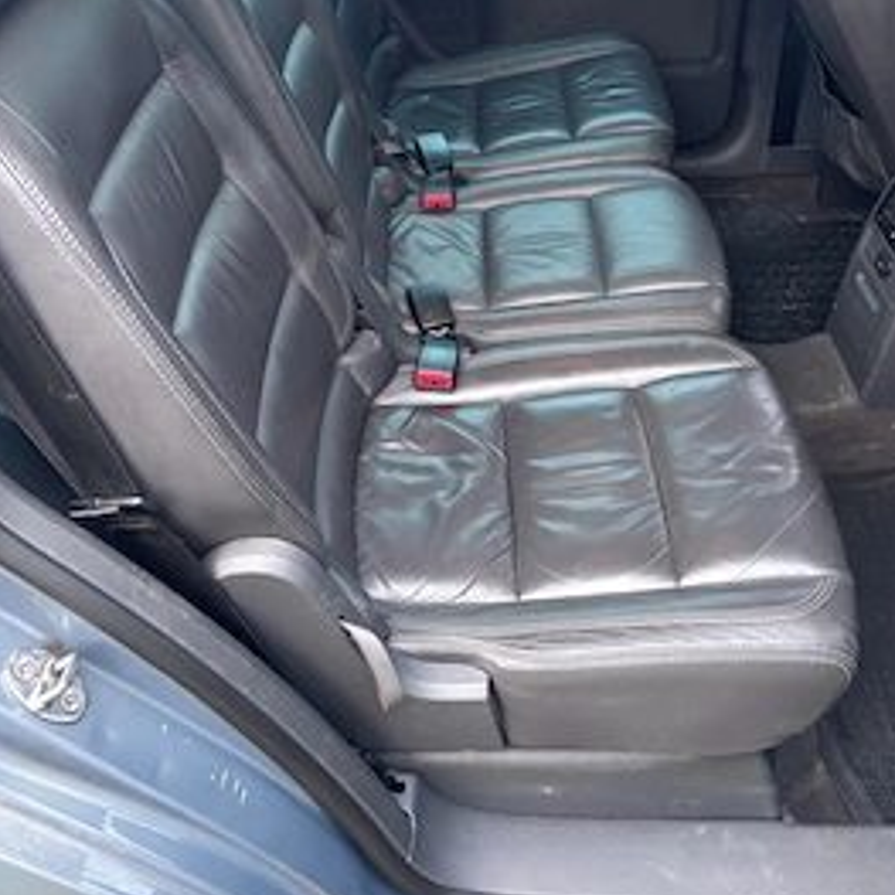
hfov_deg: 47.1
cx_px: 395
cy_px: 289
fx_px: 1024
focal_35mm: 35
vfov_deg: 46.4
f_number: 1.6
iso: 400
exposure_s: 1/60
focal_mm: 5.96
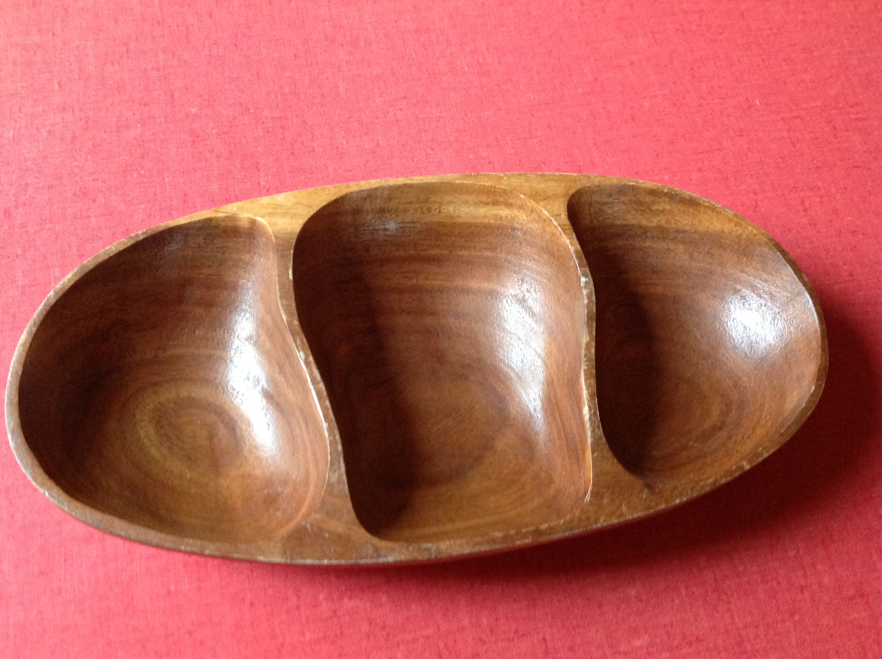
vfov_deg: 40.6
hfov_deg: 52.7
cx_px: 441
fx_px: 890
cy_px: 330
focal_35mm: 35
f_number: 2.4
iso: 400
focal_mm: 4.28
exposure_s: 1/15
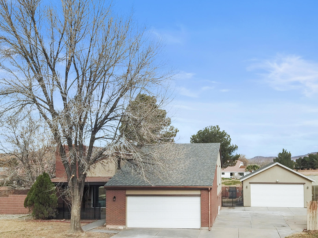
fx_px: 386
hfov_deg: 44.8
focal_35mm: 42
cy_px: 154
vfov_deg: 34.1
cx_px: 170
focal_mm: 4.73
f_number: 2.2
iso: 100
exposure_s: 1/1800
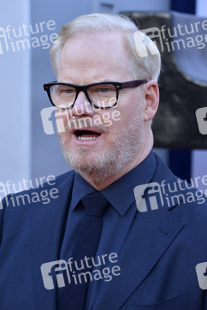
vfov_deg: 11.1
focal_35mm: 185
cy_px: 155
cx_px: 104
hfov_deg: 7.4
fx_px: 1594
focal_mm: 185
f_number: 7.1
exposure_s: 1/250
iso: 320
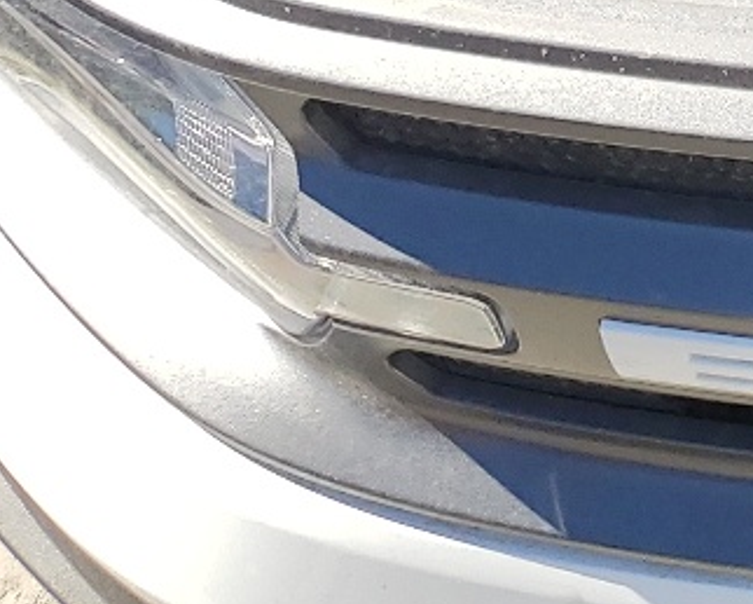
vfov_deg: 11.0
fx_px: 2810
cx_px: 1569
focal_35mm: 126
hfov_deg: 13.0
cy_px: -672
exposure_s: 1/1250
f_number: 1.5
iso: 50
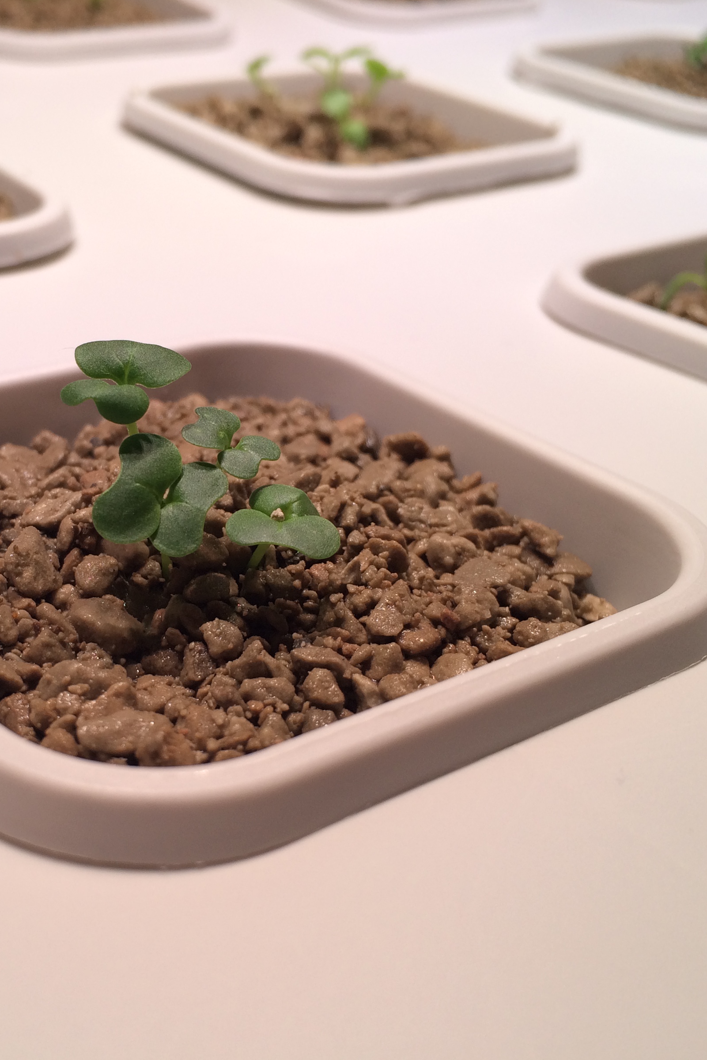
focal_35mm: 41
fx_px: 1208
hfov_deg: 32.0
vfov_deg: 47.4
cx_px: 170
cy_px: 532
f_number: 2.2
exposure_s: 1/142
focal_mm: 4.15
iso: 32
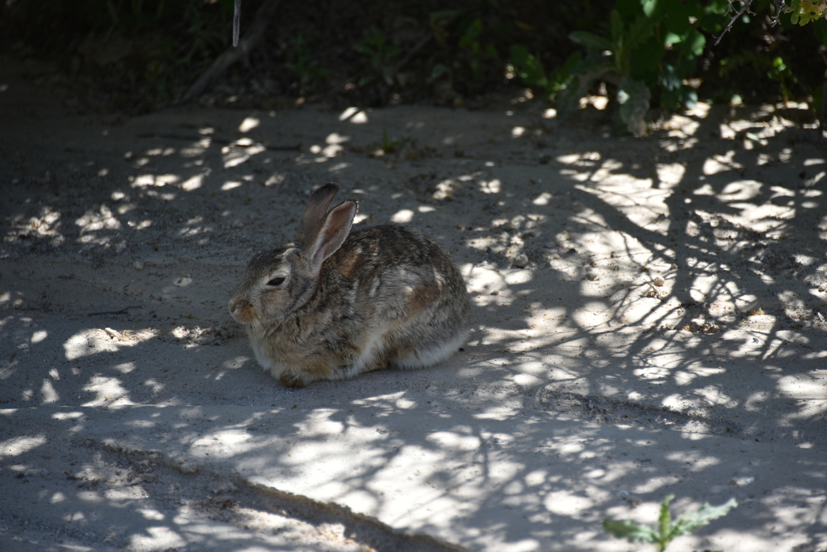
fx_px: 6893
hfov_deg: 6.9
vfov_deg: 4.6
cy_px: 276
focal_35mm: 300
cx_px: 414
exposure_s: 1/640
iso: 250
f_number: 5.6
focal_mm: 300
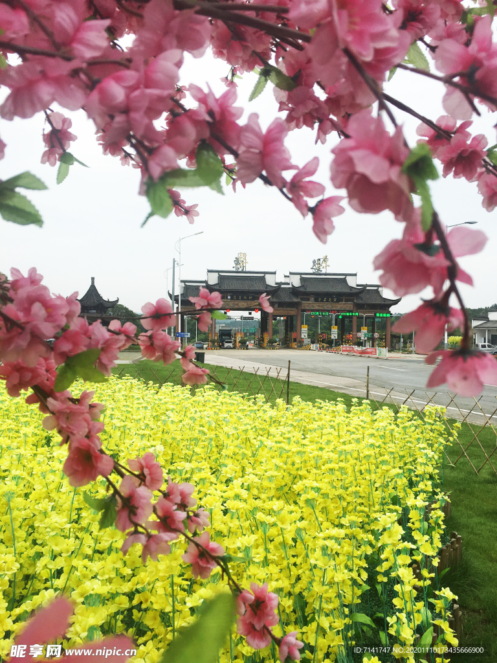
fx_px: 555
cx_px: 248
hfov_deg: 48.2
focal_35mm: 29
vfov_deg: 61.7
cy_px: 332
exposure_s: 1/1451
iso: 25
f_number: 2.2
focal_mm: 4.15
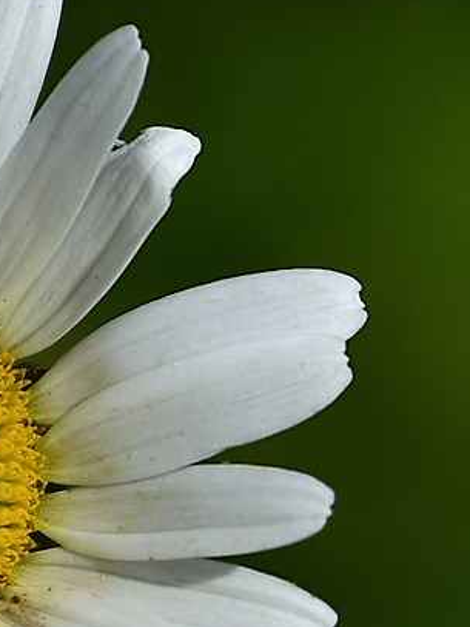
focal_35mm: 1134
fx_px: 20540
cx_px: 1012
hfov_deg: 1.3
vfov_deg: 1.7
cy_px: 527
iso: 100
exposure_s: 1/2000
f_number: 4
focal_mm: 200
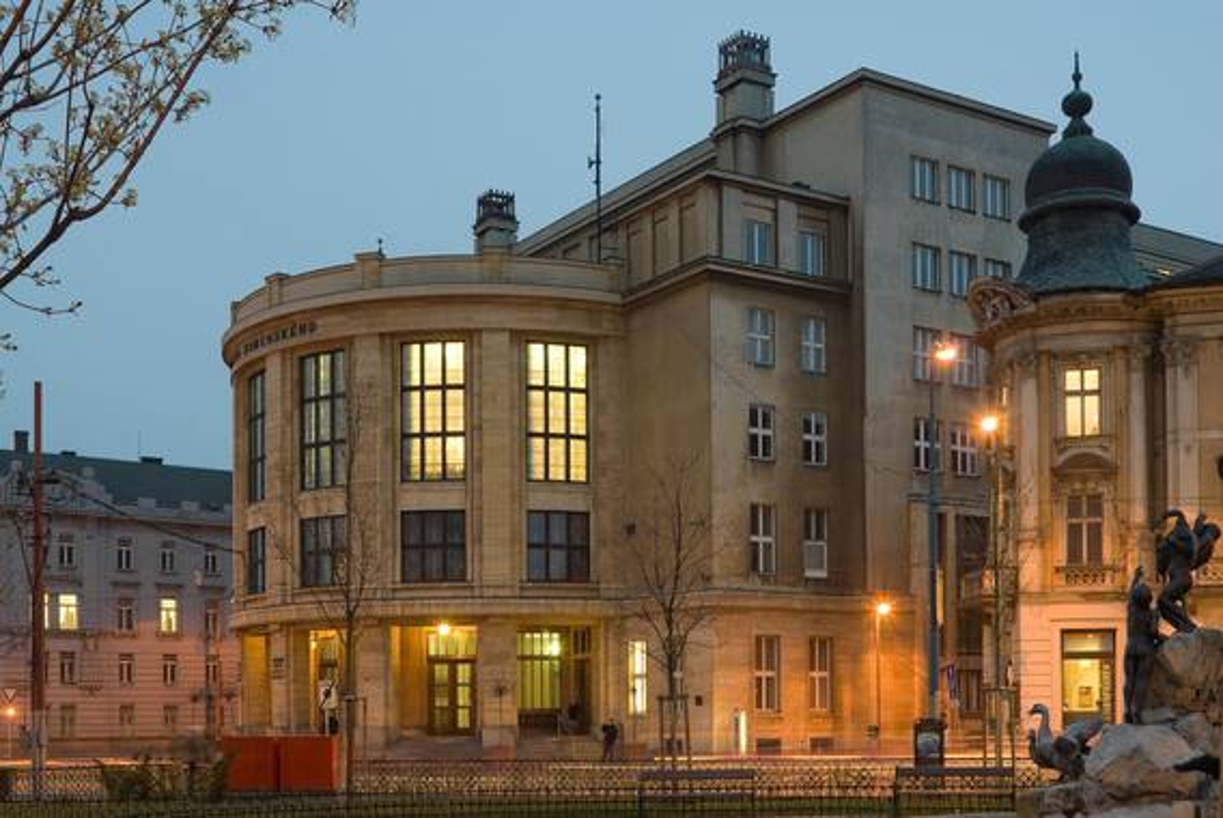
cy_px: 409
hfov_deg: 46.4
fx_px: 1428
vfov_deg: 32.0
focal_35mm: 42
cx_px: 612
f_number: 2.8
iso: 100
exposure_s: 3
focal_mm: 28
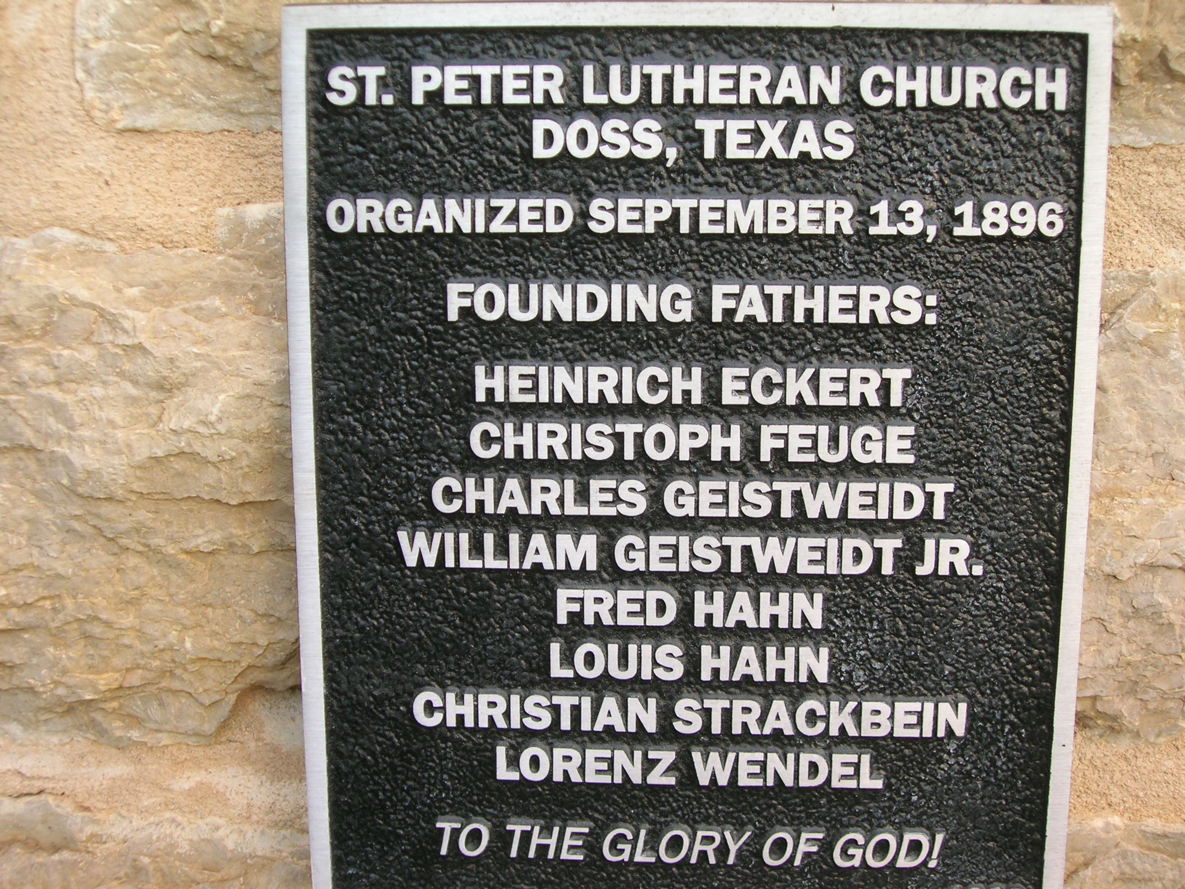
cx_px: 592
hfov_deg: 41.2
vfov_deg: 31.5
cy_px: 444
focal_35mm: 46
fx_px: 1575
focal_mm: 7.7
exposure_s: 1/35.5
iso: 50
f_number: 3.2
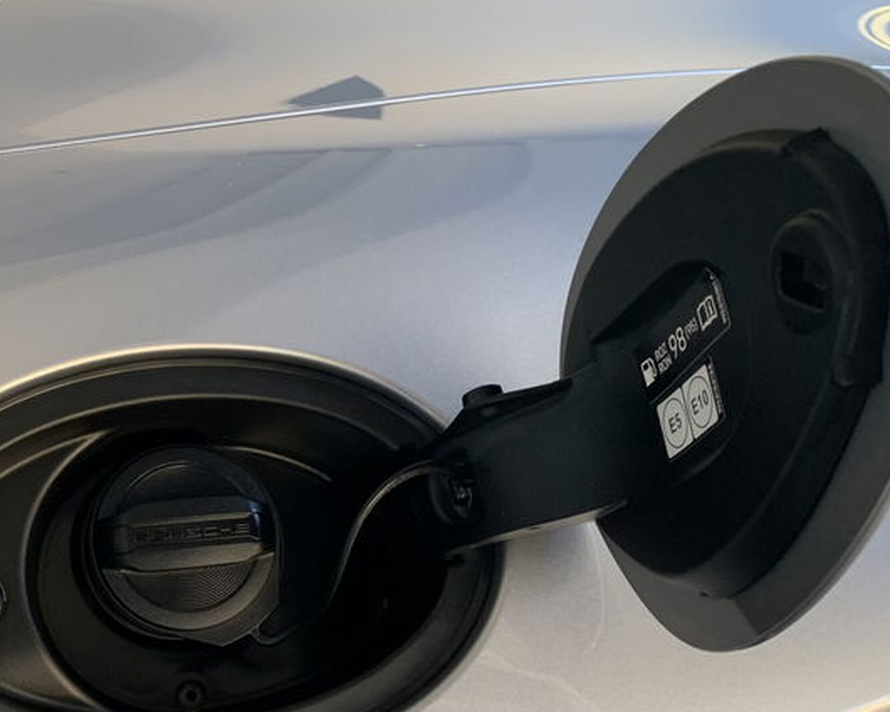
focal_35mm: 49
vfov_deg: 30.8
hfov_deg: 37.0
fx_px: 1291
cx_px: 208
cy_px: 408
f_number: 1.8
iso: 125
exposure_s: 1/60
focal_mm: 4.25
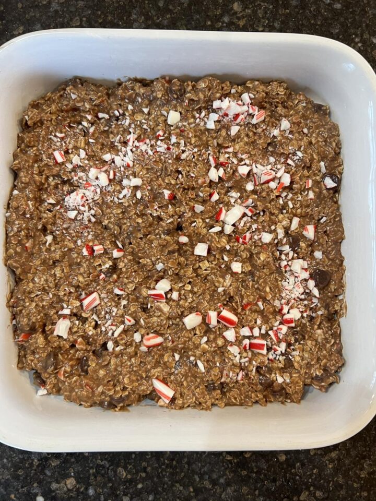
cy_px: 250
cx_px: 188
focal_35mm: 26
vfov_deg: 67.3
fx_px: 377
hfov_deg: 53.1
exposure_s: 1/60
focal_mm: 5.7
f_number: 1.5
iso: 160
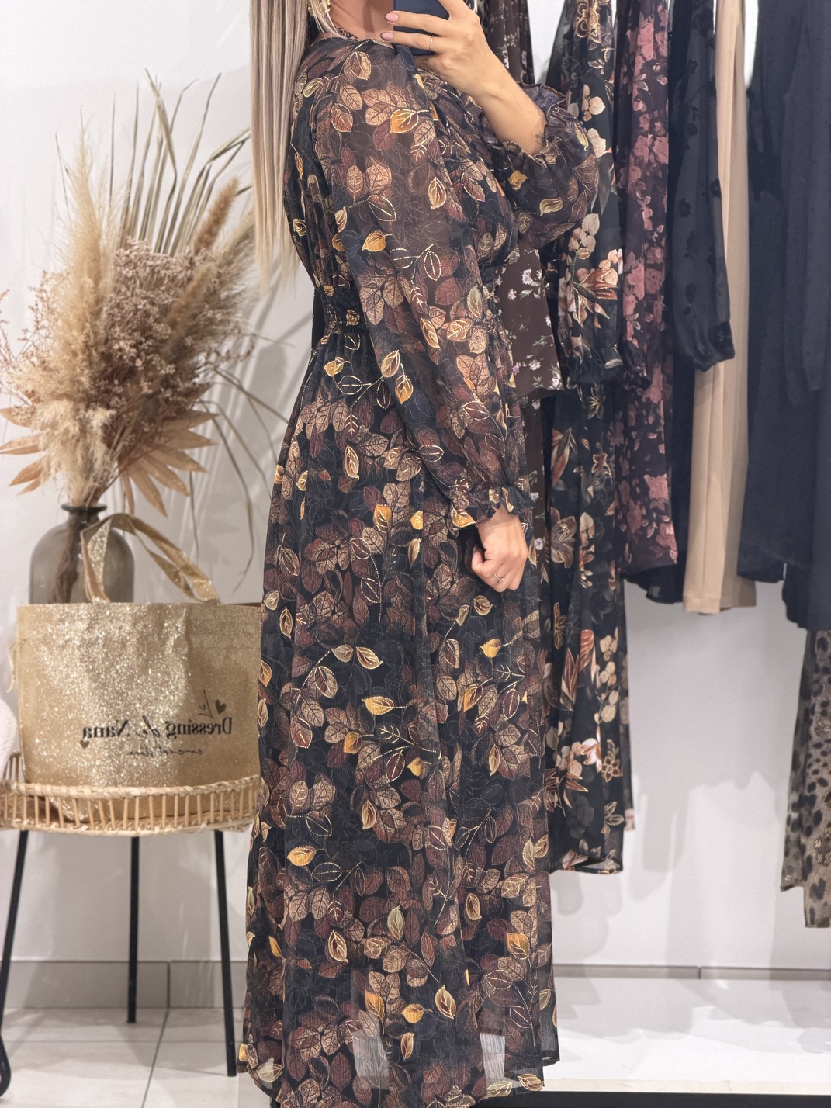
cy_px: 554
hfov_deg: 14.8
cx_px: 416
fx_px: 3201
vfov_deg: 19.6
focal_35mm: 100
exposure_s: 1/100
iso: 320
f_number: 2.8
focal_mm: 16.89
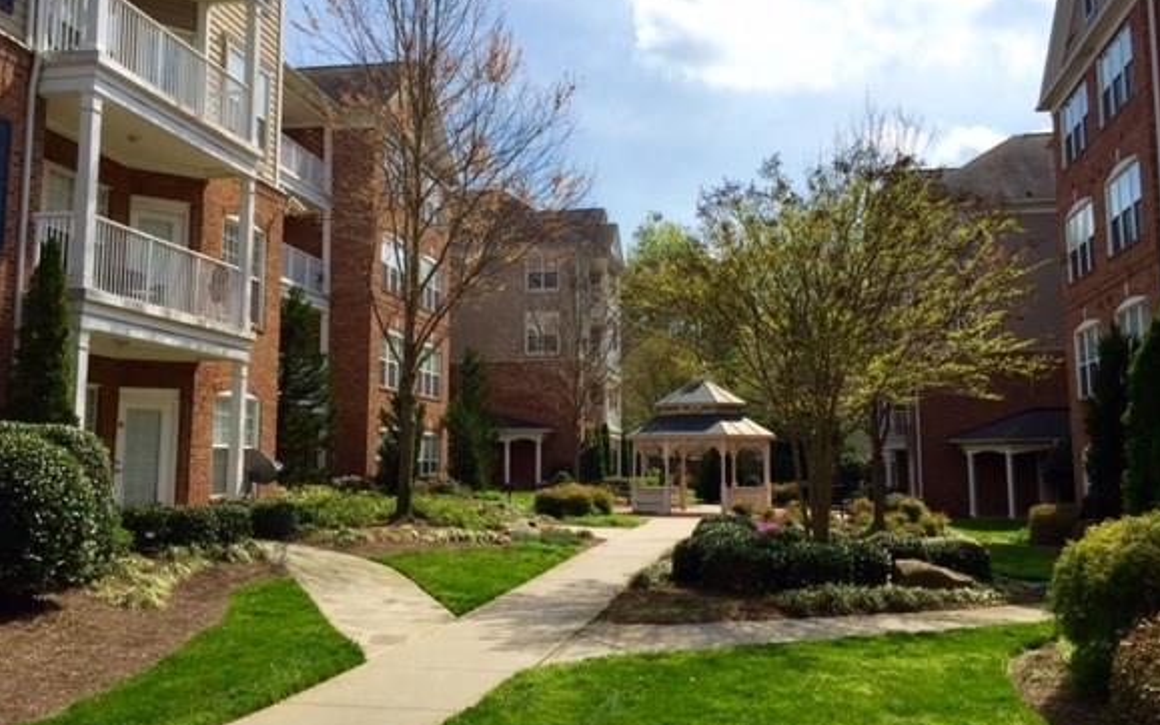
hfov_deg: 56.7
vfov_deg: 37.3
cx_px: 607
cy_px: 338
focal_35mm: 34
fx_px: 1075
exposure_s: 1/3597
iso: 32
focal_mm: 4.15
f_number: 2.2
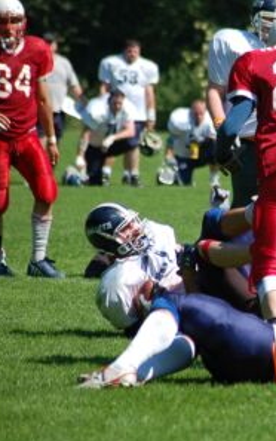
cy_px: 221
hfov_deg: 3.3
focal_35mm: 395
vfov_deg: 5.3
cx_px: 332
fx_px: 4747
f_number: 4.8
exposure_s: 1/1000
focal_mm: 170
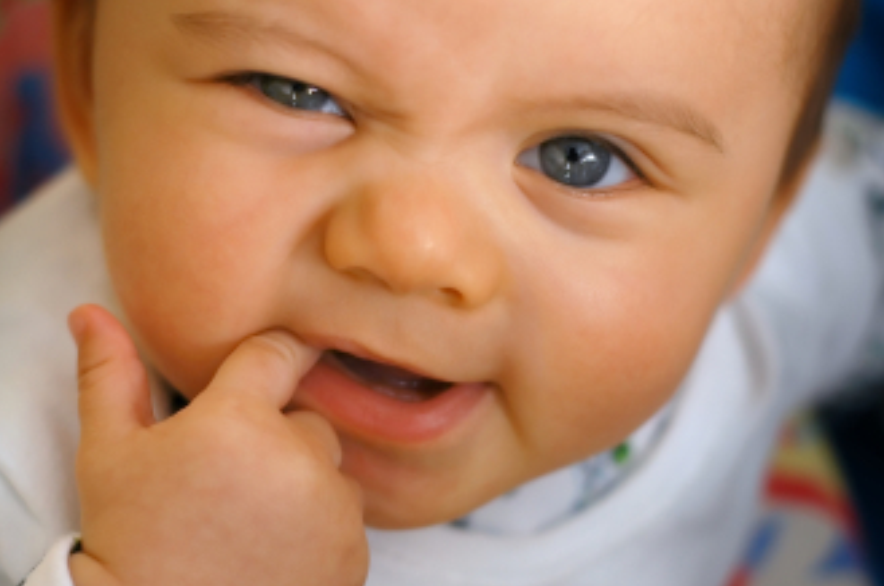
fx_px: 2377
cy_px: 258
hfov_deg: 21.1
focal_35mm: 97
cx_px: 399
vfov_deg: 14.0
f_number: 2.4
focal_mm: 50
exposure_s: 1/125
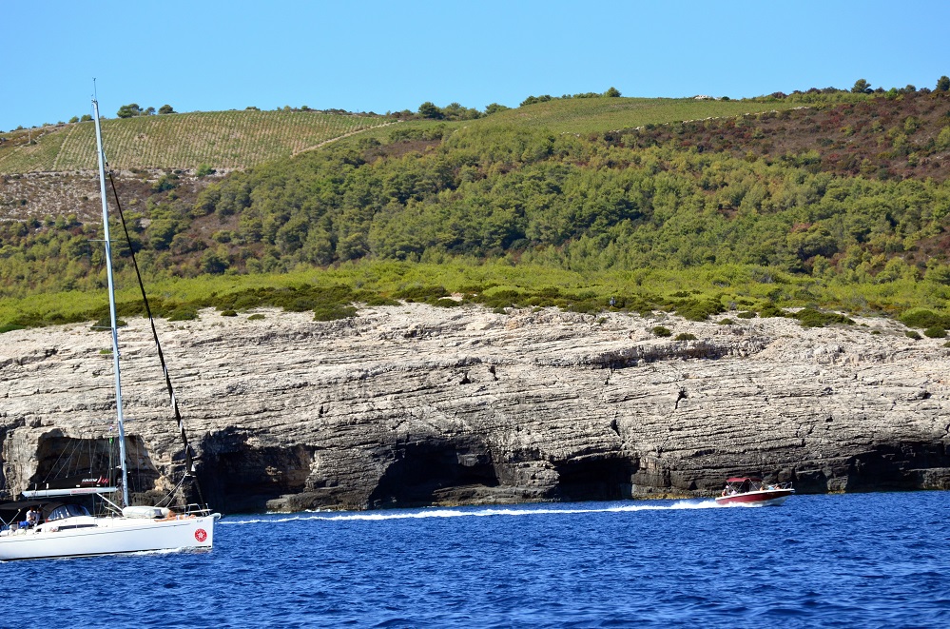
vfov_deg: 5.9
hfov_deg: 8.9
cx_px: 475
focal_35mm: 232
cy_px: 314
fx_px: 6121
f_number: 4.8
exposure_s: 1/5000
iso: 640
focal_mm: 155
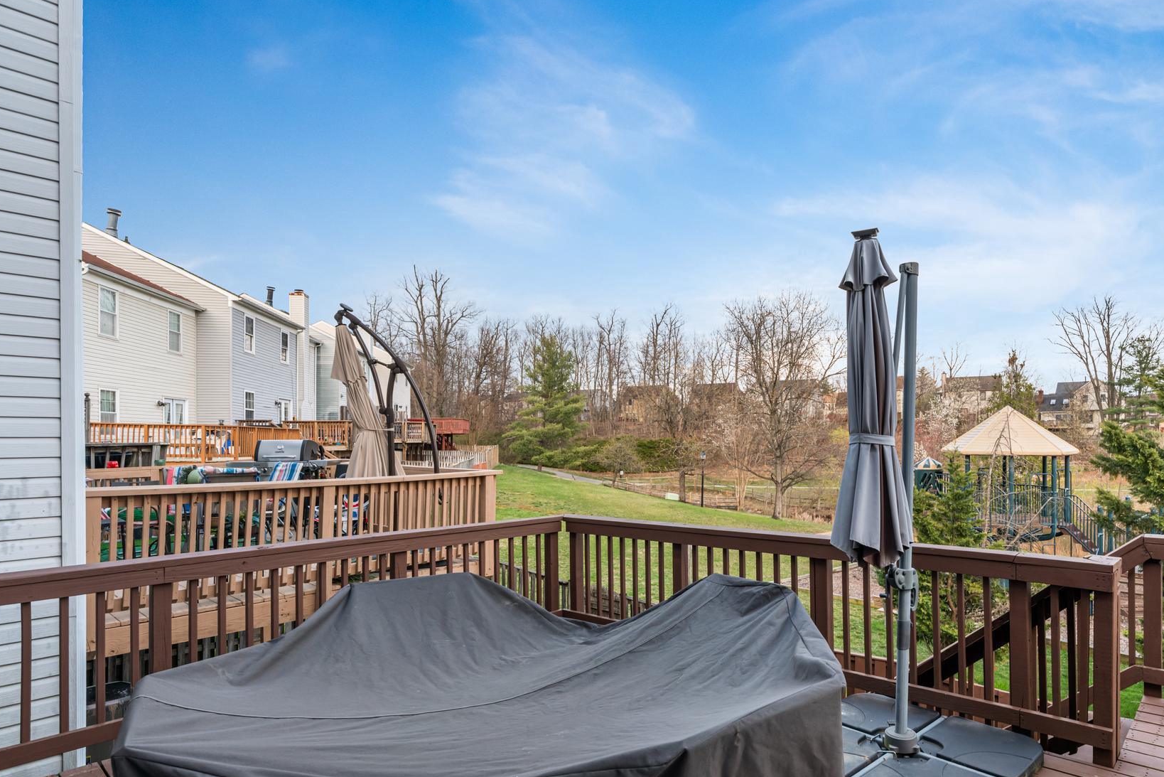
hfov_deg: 83.2
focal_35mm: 20
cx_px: 683
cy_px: 468
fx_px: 647
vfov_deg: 61.4
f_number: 8
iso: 250
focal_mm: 16
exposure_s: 1/50
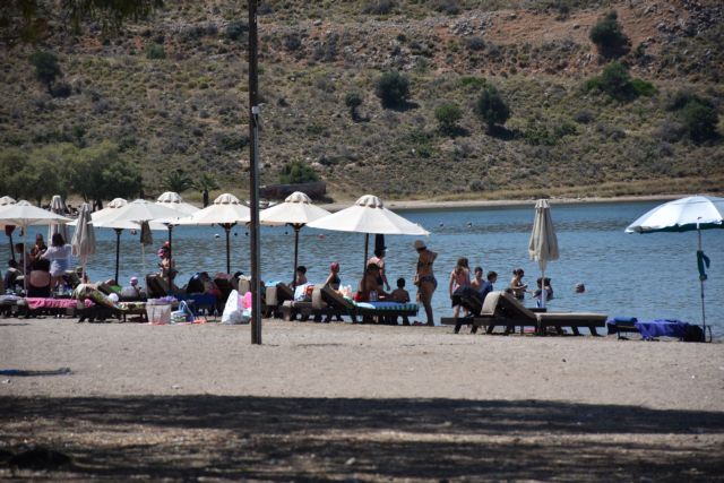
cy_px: 242
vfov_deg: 6.5
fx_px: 4224
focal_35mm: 210
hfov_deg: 9.8
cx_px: 362
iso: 125
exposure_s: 1/1000
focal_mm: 140
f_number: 5.6
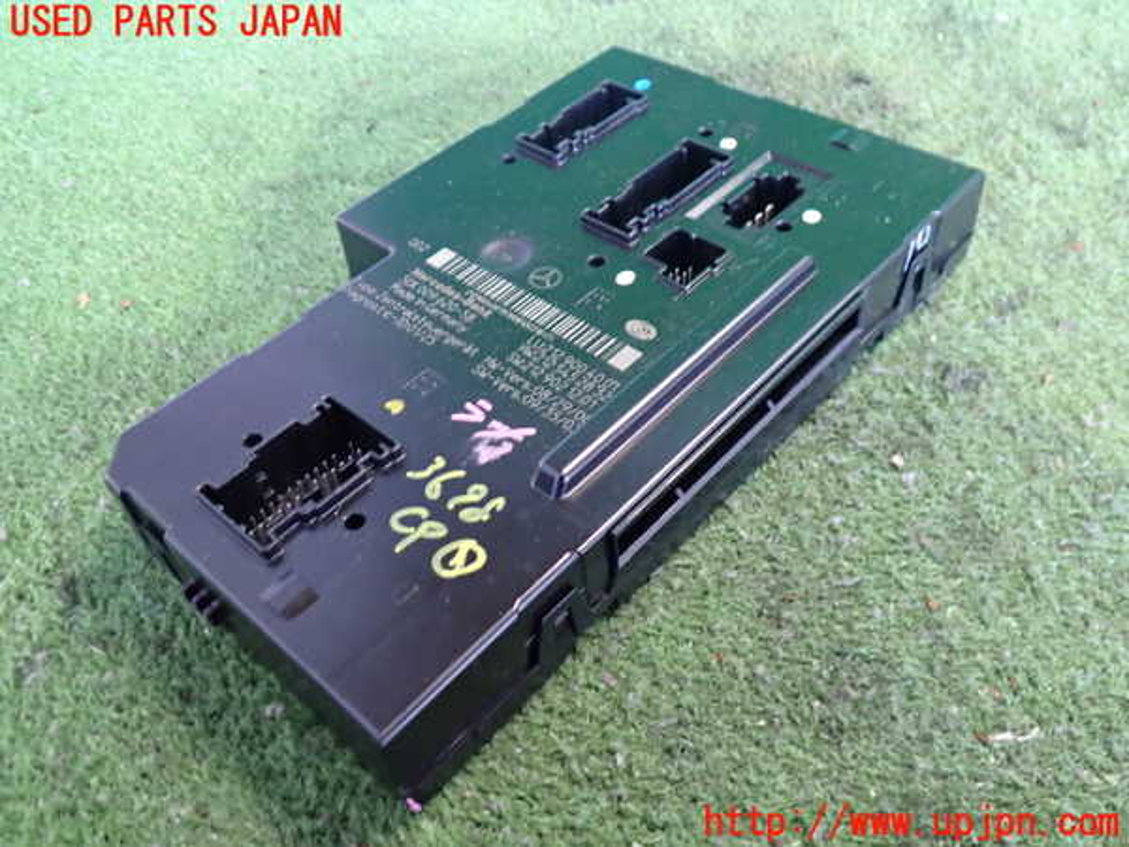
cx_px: 564
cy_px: 424
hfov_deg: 60.0
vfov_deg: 46.8
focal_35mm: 30
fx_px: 978
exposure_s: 1/30
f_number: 2.3
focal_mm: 5.4
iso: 640
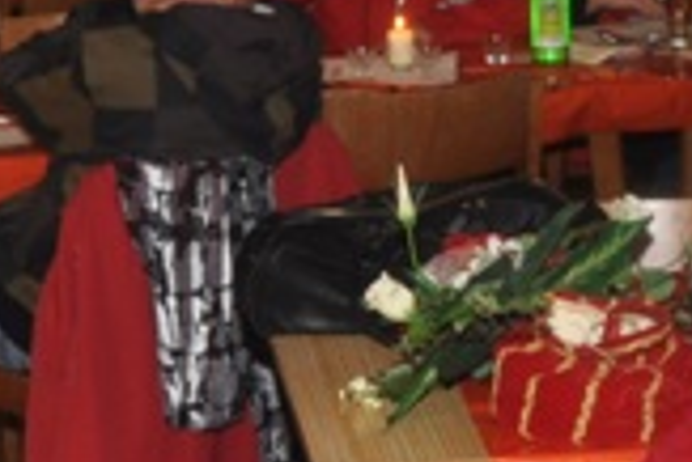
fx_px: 2713
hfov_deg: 14.5
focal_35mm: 141
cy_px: -104
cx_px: 420
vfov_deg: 9.6
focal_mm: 24
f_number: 4
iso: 200
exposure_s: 1/60
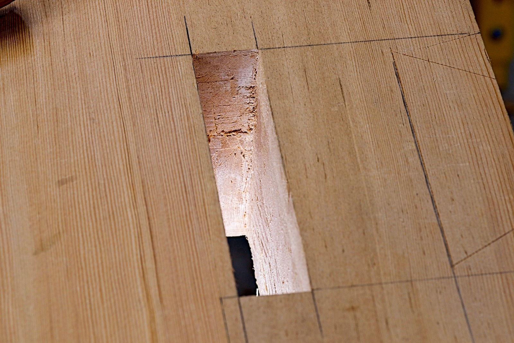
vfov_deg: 10.2
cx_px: 257
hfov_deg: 15.2
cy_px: 172
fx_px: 1928
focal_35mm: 135
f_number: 8
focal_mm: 90
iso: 200
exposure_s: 1/20
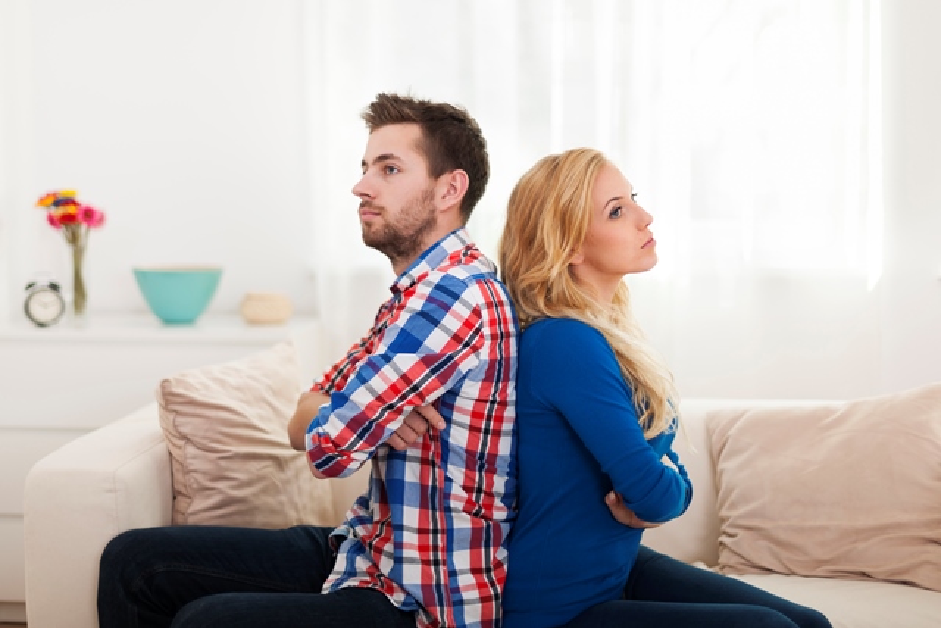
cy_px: 314
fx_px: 1307
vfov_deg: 27.0
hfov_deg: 39.6
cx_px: 470
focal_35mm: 50
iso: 100
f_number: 1.6
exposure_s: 1/200
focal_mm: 50
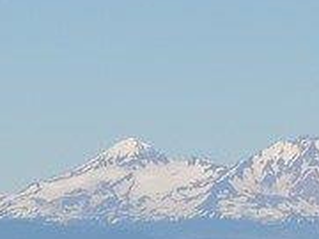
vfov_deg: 2.6
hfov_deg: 3.5
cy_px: 120
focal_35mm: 568
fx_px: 5234
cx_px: -214
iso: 100
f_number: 4.1
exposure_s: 1/1250
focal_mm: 17.8
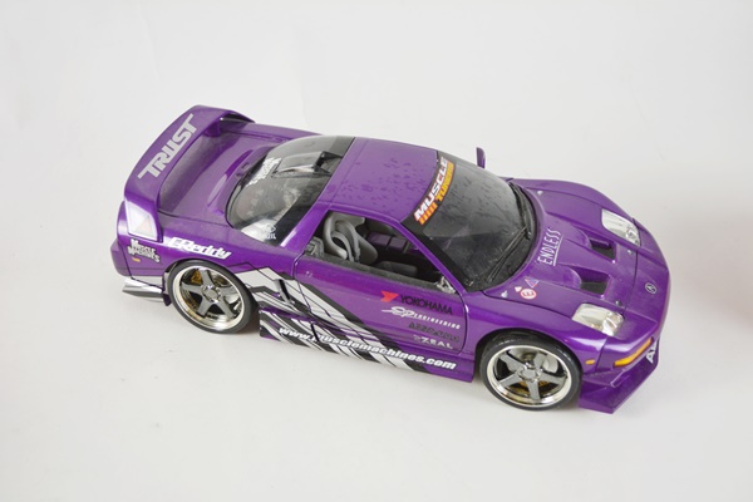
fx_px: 1098
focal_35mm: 52
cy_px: 251
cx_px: 376
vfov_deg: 25.8
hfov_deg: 37.9
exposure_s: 1/100
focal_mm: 35
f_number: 5
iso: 400
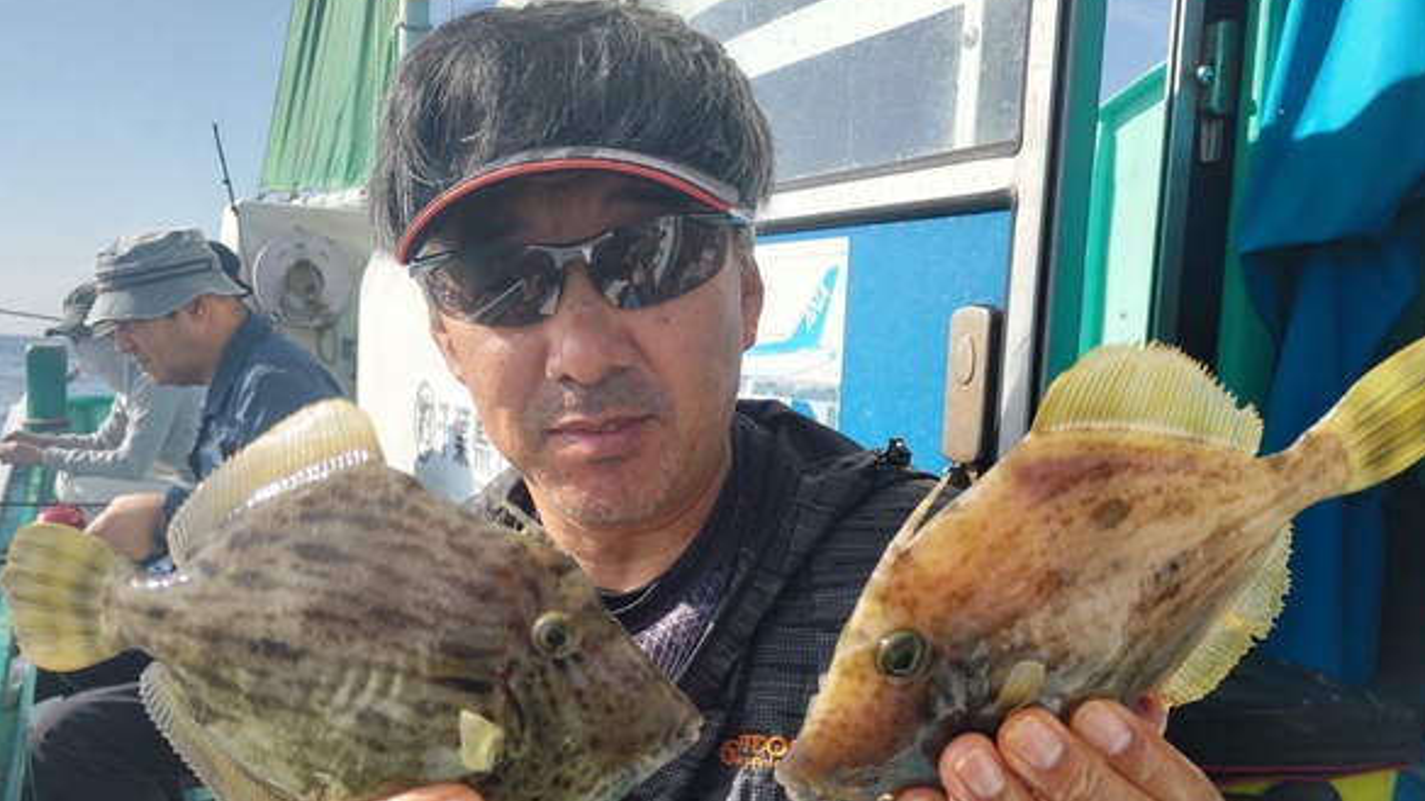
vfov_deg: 37.7
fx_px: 1171
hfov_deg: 62.6
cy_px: 450
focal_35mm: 31
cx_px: 680
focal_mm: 4.8
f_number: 1.79
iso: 50
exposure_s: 1/362
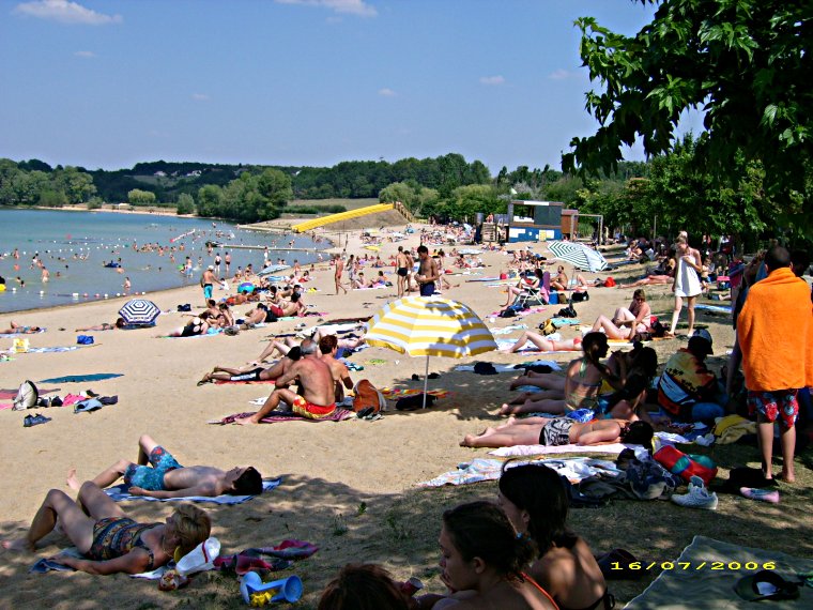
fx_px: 939
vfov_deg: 36.0
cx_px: 406
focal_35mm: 40
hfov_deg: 46.8
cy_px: 305
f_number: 6.4
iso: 50
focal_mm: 8.25
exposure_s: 1/353
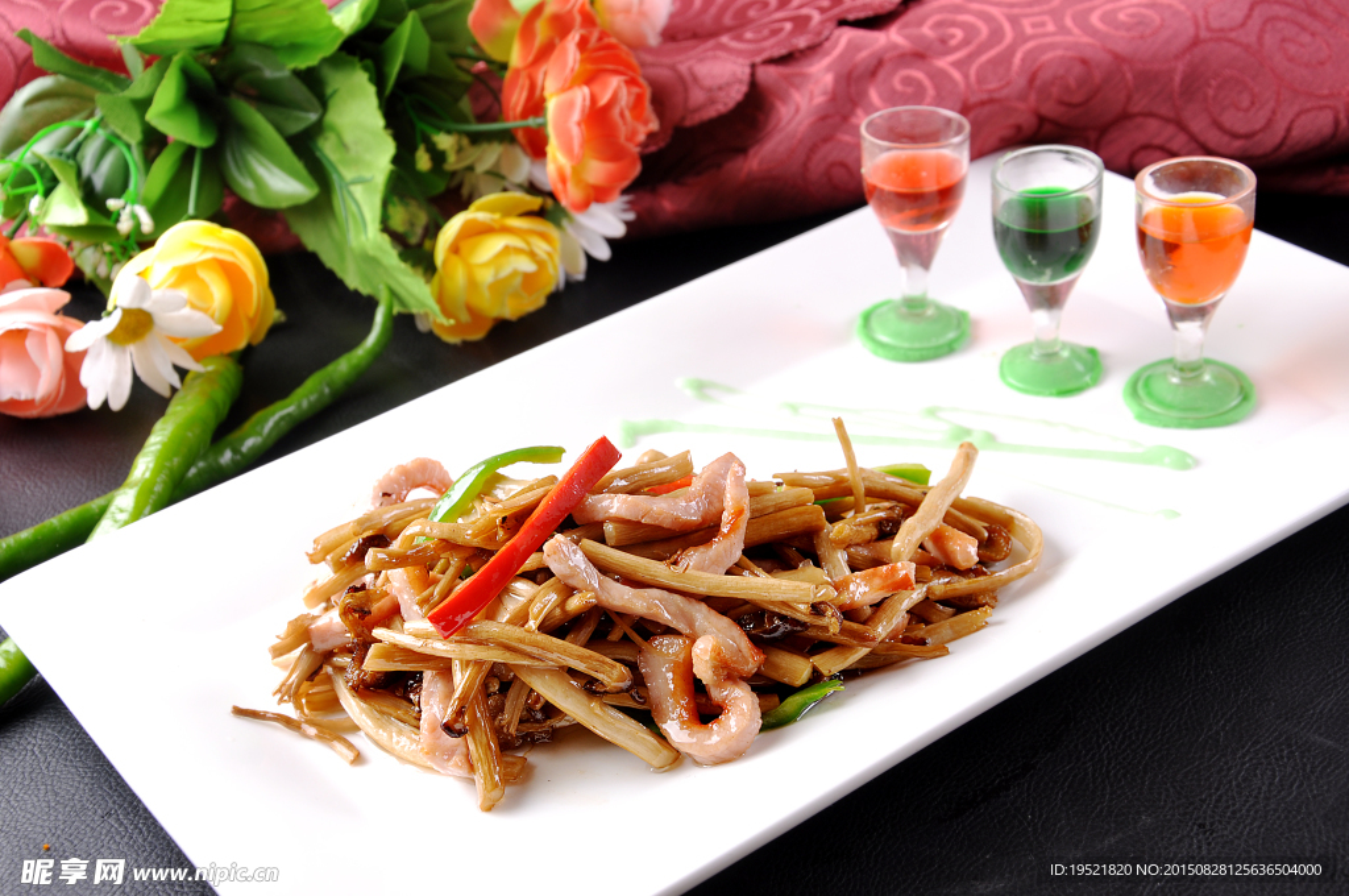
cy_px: 448
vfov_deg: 22.6
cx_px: 674
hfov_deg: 33.4
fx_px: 2245
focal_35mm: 60
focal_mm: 40
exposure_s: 1/100
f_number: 9
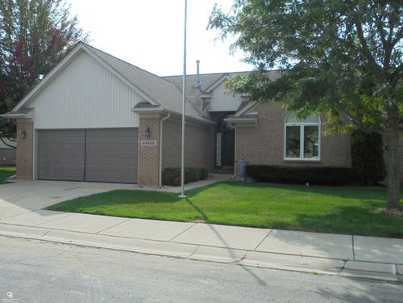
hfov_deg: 54.0
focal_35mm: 34
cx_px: 202
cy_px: 152
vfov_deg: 41.8
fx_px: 396
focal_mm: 6.1
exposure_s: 1/640
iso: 100
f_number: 4
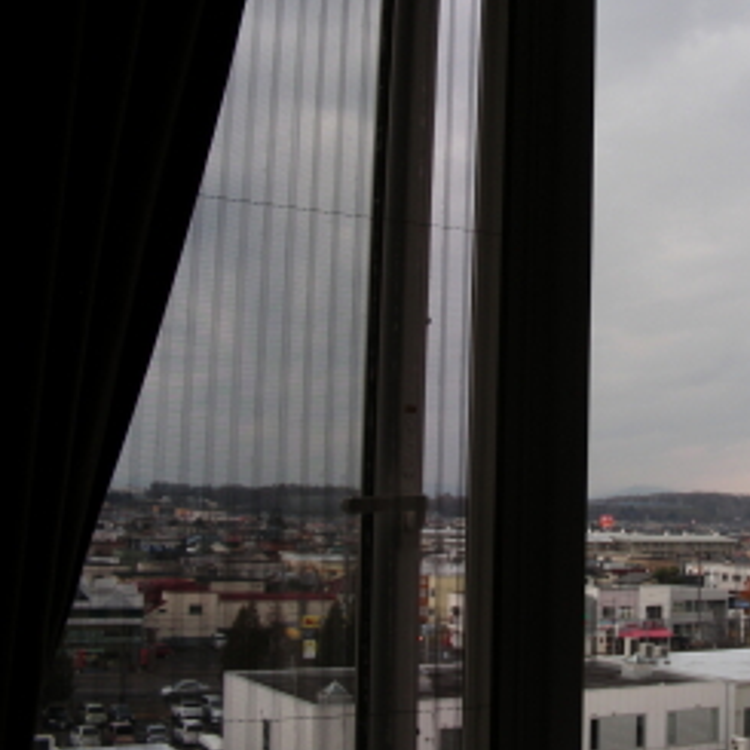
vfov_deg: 32.8
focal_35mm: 52
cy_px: 369
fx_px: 1275
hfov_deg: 32.1
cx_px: 576
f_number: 3.5
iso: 50
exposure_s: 1/51.4
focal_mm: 6.3
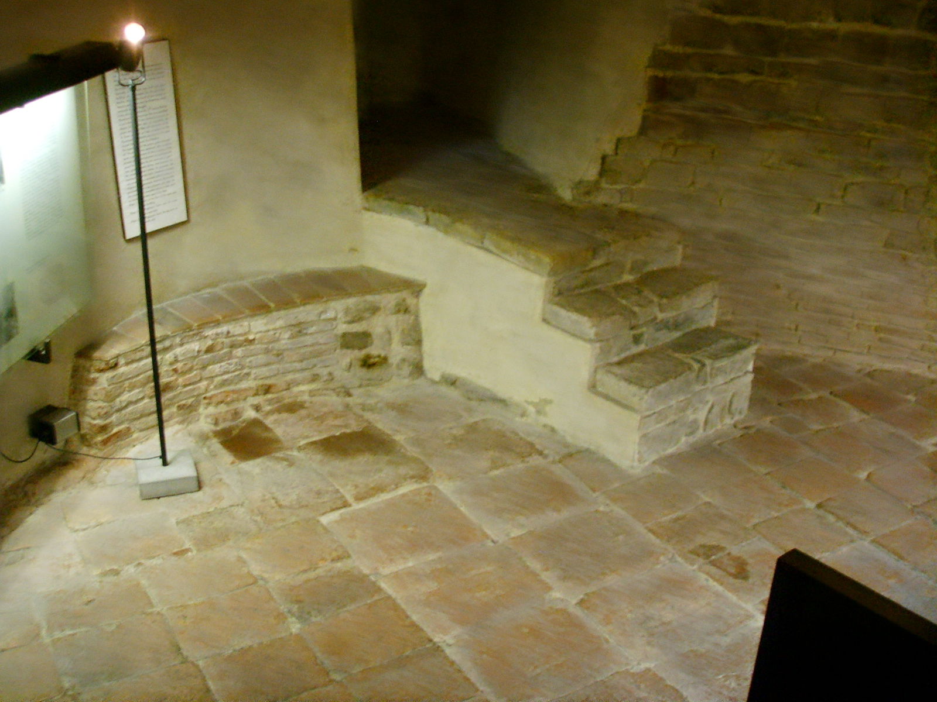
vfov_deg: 36.8
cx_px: 468
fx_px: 1056
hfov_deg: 47.9
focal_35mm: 39
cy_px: 351
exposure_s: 1/4
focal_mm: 6.6
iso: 150
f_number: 3.5
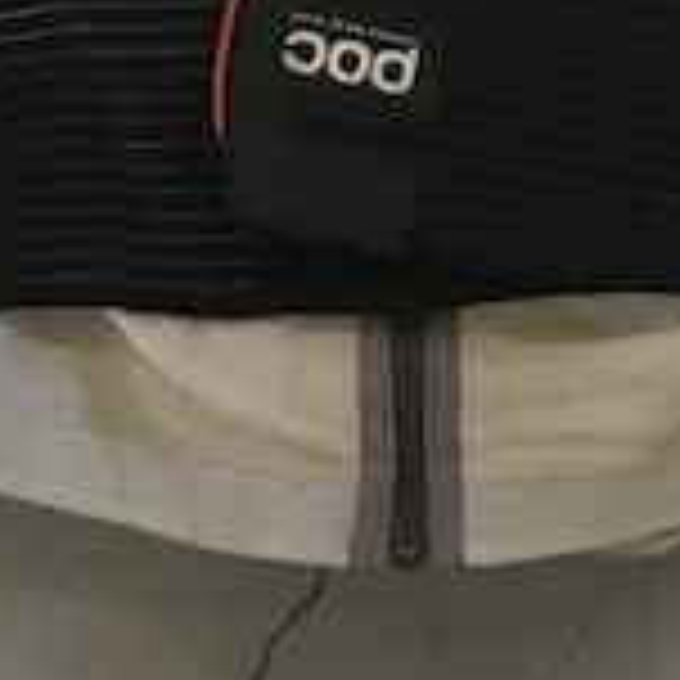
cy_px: -671
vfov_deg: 11.6
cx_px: 504
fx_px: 3023
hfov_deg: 12.8
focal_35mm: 136
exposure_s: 1/15
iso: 320
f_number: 2.2
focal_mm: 4.15
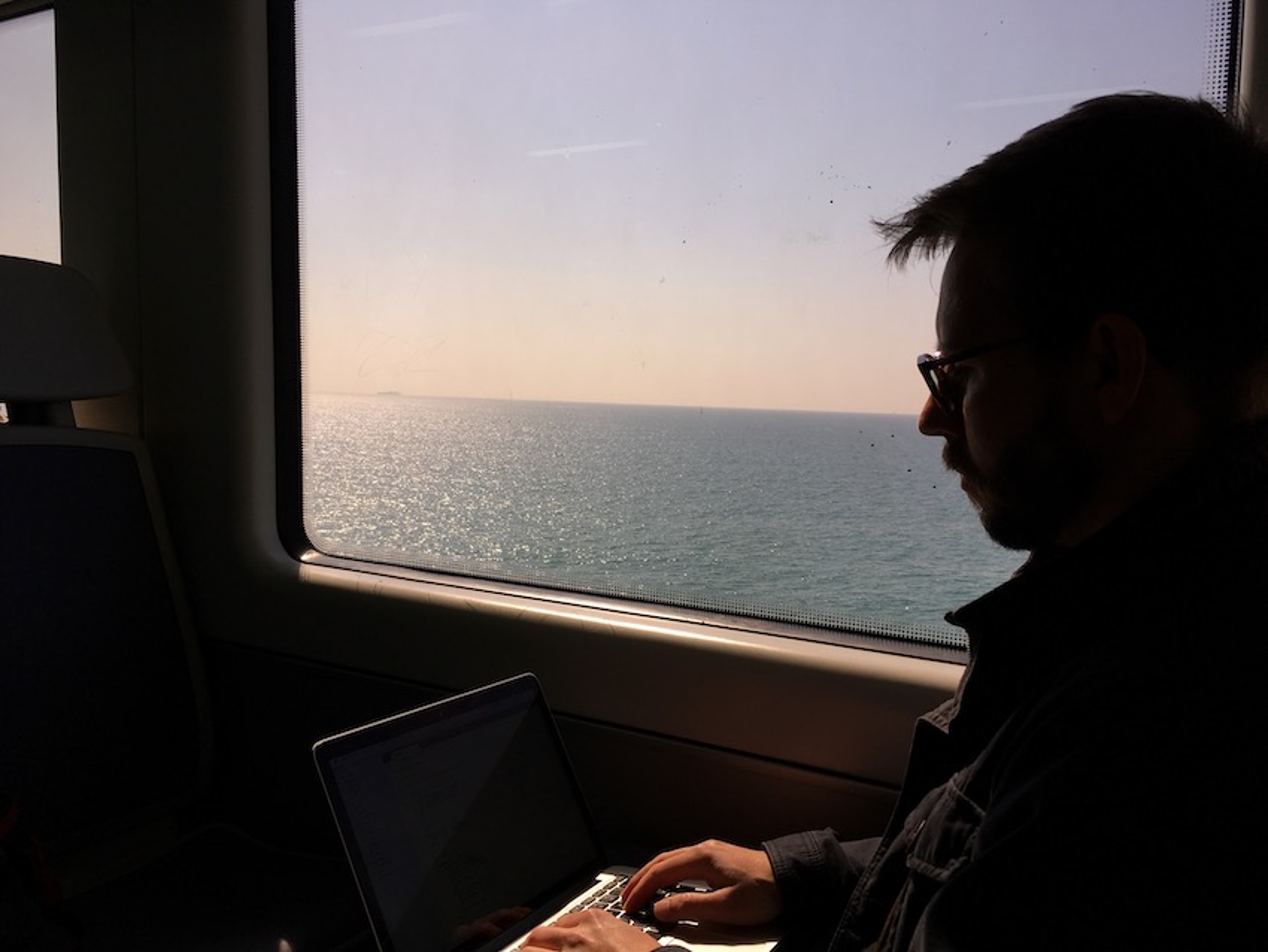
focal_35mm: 29
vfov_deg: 48.2
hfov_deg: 61.6
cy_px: 476
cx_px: 634
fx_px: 1063
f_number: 2.2
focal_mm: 4.15
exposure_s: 1/693
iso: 25
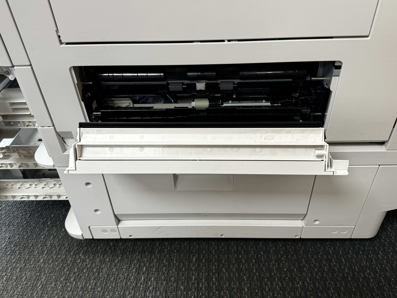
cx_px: 198
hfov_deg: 71.6
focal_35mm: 24
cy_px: 149
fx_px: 275
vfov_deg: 56.8
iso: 125
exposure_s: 1/60
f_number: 1.78
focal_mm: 6.86
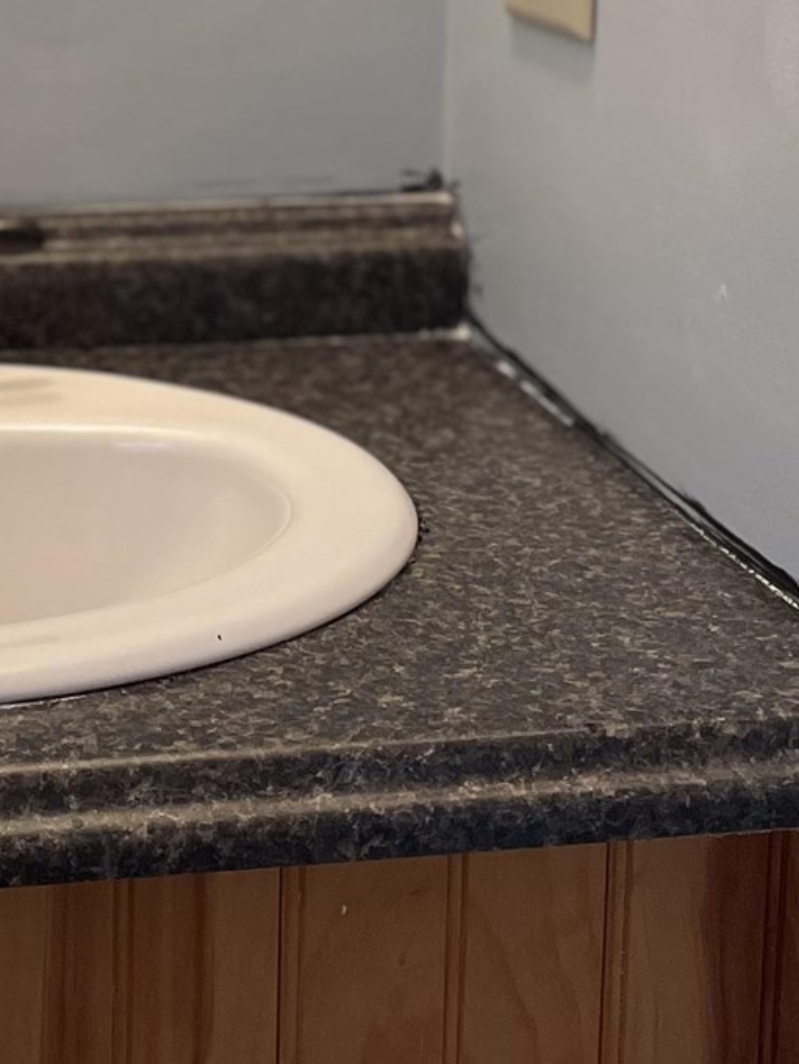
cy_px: 91
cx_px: 27
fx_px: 2707
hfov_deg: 16.5
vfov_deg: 21.7
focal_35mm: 88
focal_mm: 4.2
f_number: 1.6
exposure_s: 1/60
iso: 200
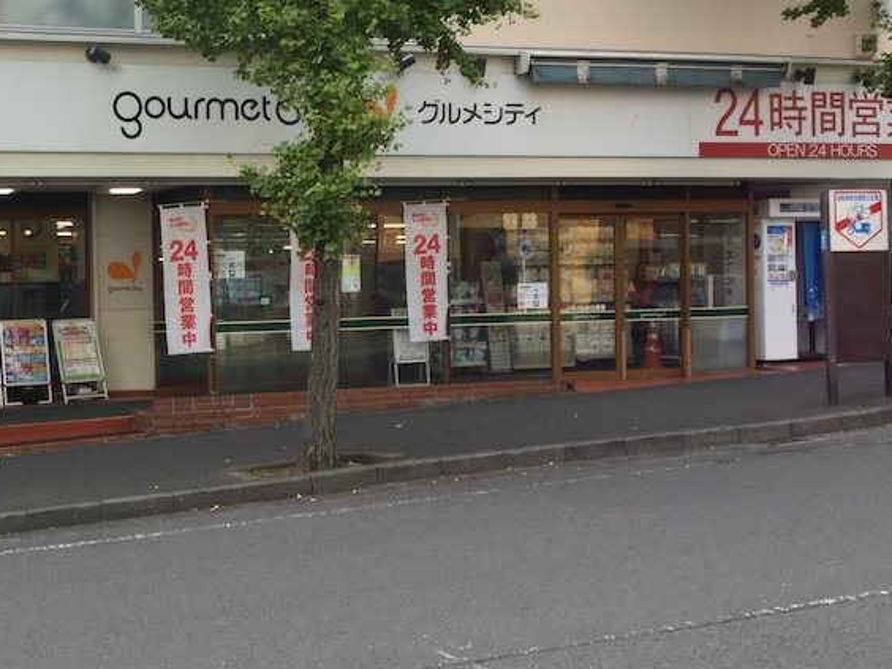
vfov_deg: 26.6
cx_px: 191
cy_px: 327
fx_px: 1417
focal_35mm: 55
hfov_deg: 34.0
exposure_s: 1/302
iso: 25
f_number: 2.4
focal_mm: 3.3
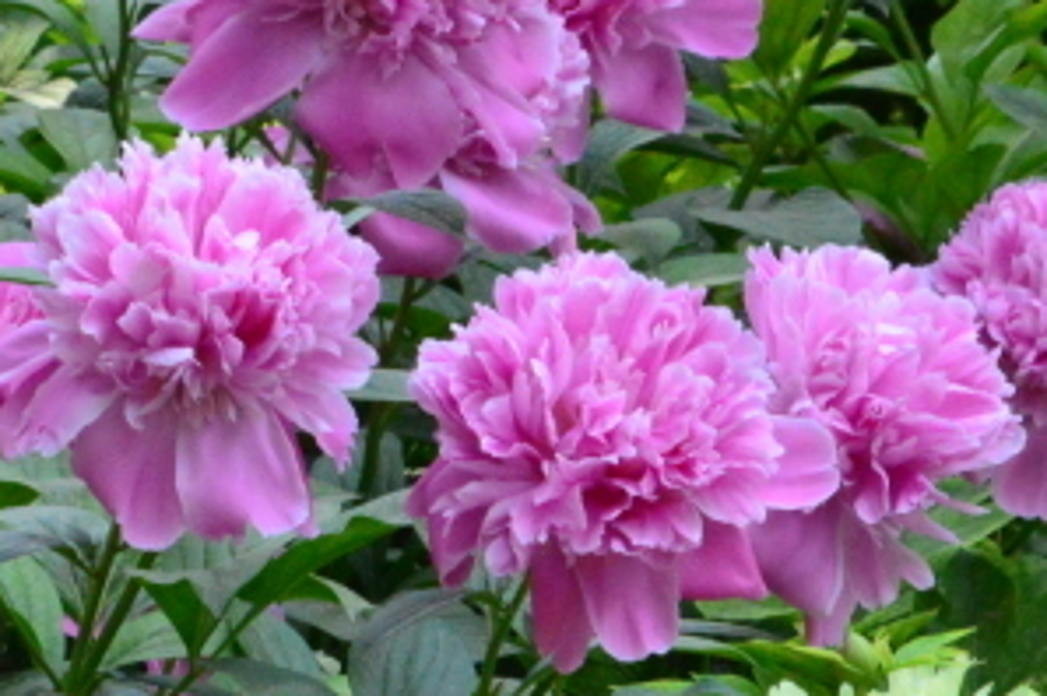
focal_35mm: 412
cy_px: 497
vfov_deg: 3.3
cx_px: -169
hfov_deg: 5.0
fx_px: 11969
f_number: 20
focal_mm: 80
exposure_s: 1/250
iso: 2800
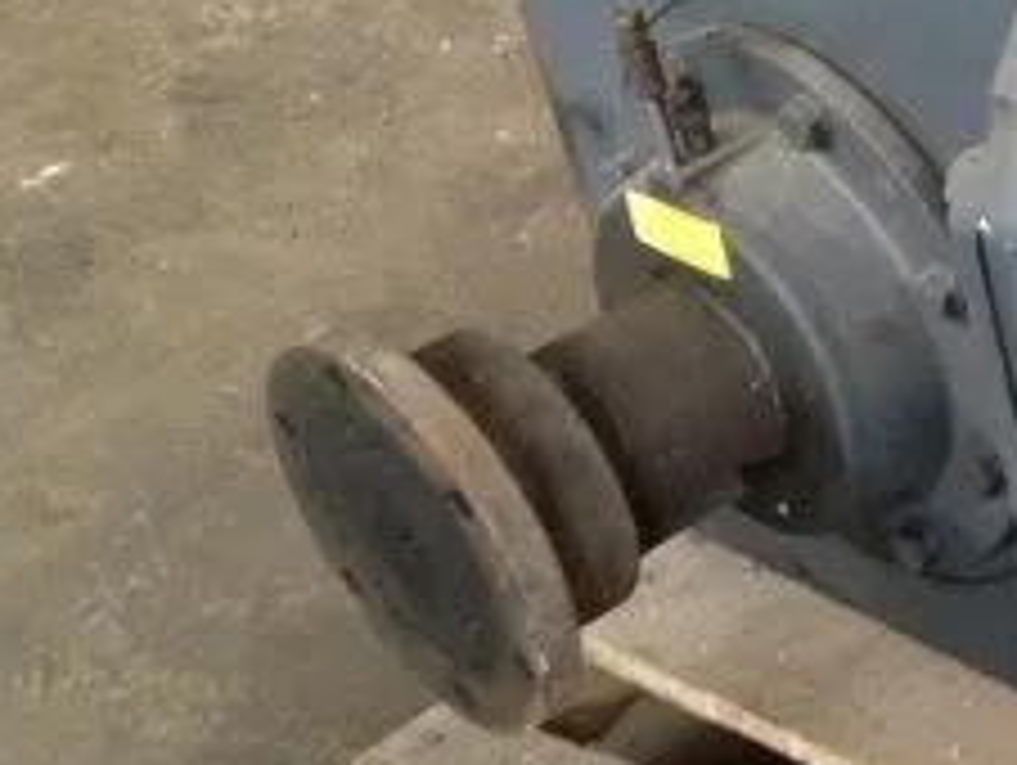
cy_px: 382
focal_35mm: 99
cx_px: 1390
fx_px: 2912
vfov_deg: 15.0
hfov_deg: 18.2
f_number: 2.4
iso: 320
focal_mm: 4.28
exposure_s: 1/20
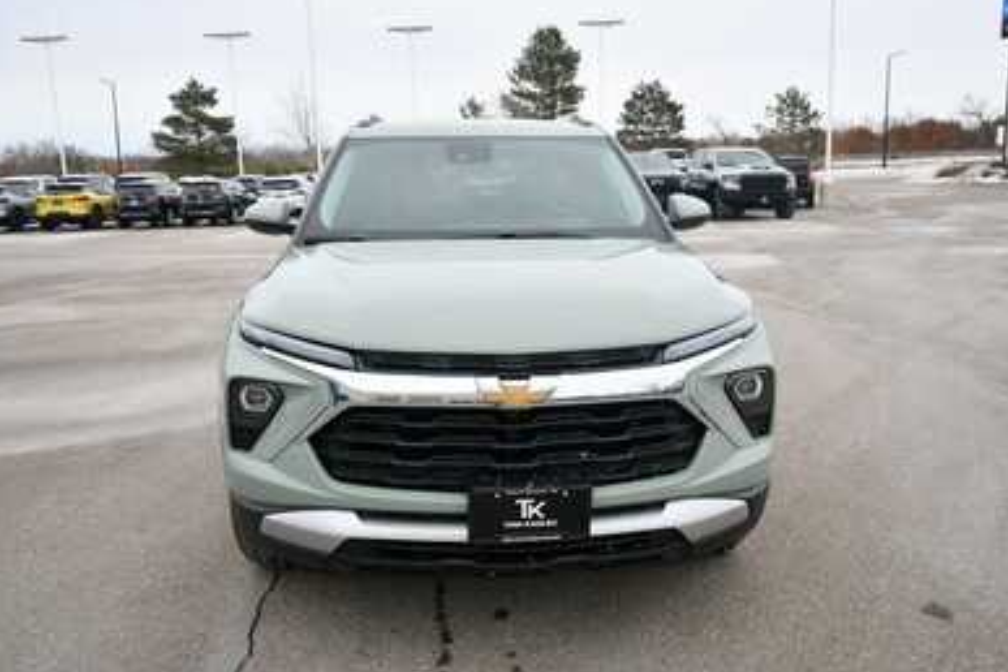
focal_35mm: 31
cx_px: 495
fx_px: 868
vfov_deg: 42.3
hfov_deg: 60.3
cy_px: 335
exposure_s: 1/250
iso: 200
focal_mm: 20
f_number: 5.6
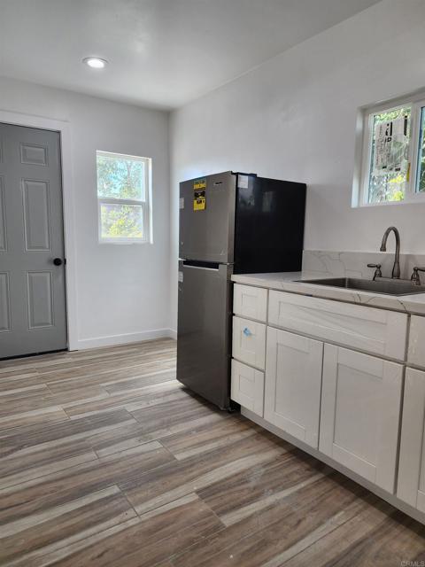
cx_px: 212
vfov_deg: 73.9
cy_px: 284
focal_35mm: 23
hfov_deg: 58.9
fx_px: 377
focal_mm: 6.4
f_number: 1.8
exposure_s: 1/180
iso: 80
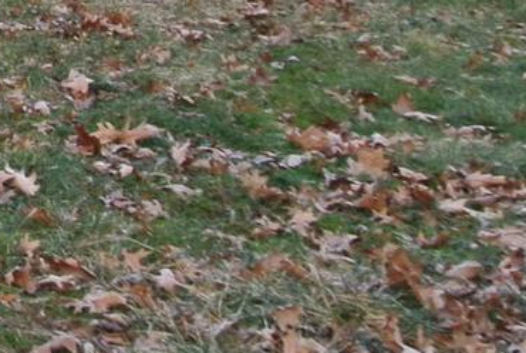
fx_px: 2268
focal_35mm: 155
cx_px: -563
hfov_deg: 11.7
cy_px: -322
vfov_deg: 8.5
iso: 400
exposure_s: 1/60
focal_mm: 10.7
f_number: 6.3
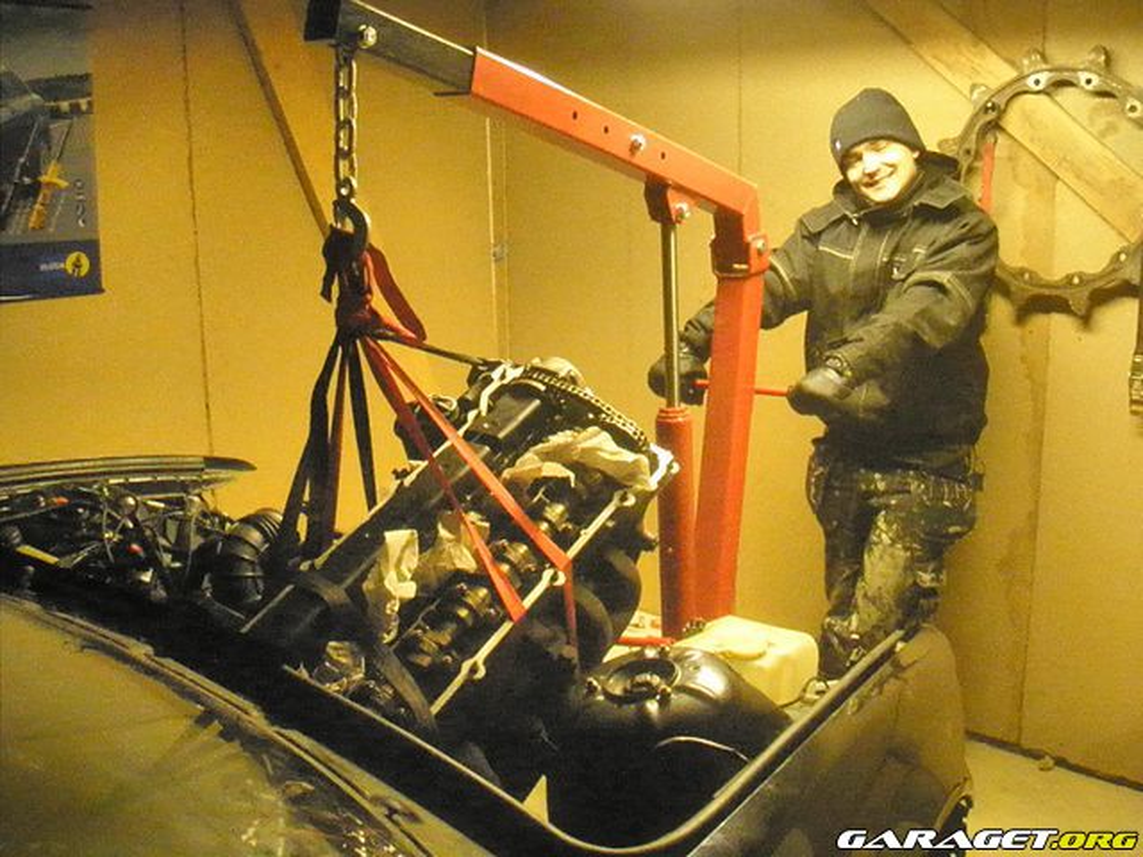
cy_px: 428
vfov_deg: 37.7
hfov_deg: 49.0
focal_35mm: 38
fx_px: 1255
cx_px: 572
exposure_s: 1/30
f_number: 3.5
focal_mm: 6.7
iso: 3200
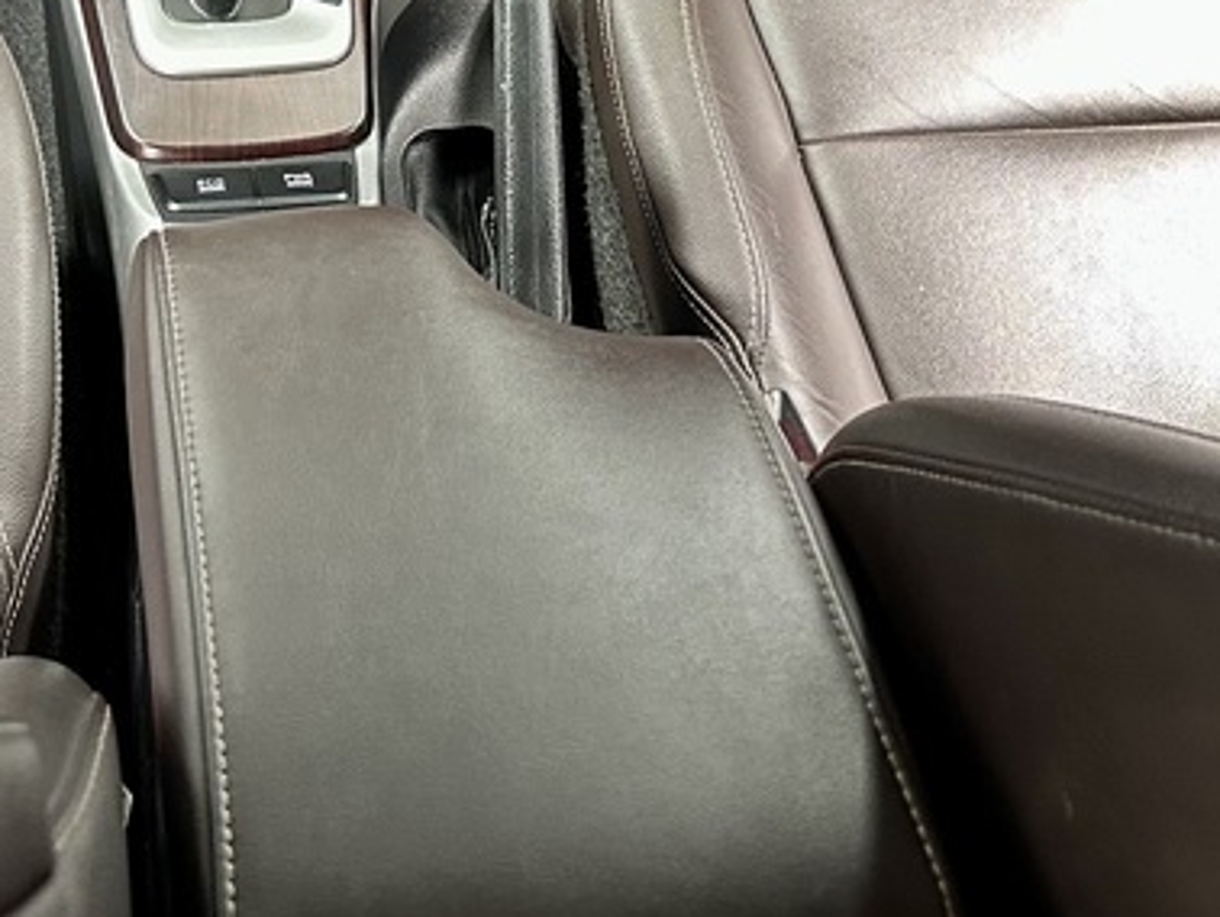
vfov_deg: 20.5
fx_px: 2292
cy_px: -304
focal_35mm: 65
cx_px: 210
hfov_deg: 29.0
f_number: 1.78
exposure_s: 1/60
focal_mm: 6.86
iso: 320
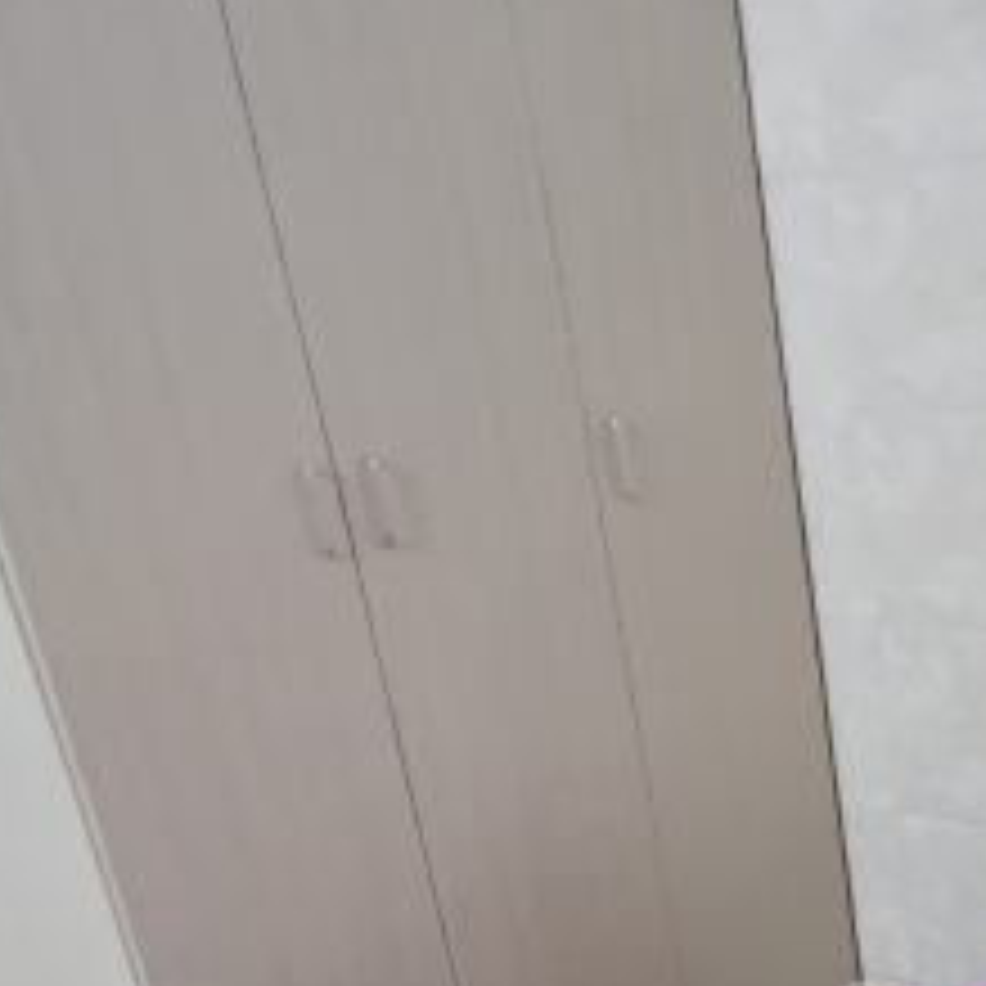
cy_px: 1108
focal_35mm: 55
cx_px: 1049
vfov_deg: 28.1
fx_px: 1772
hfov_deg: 28.6
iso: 500
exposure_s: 1/20
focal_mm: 1.78
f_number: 2.4
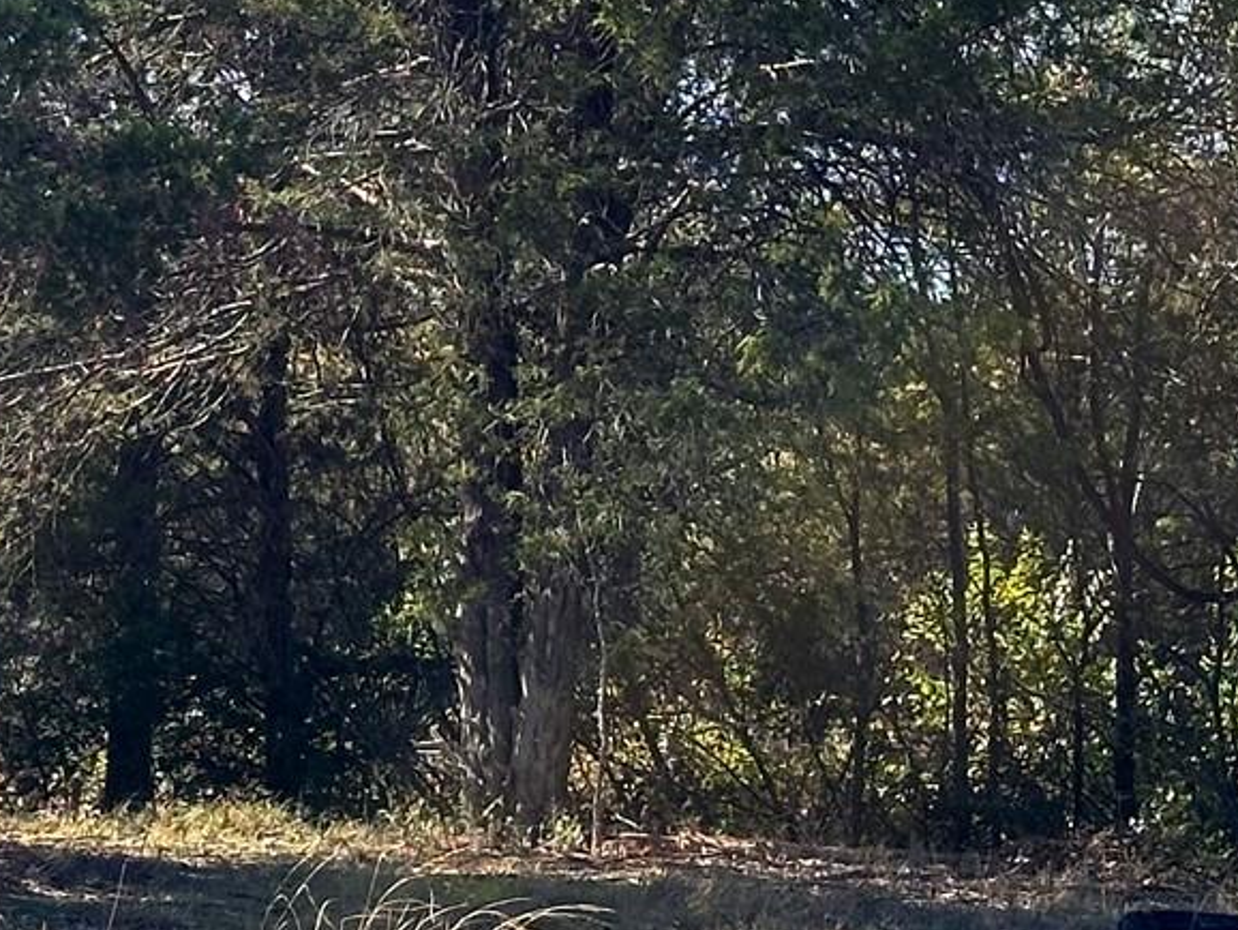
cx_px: -32
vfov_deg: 8.7
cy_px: -116
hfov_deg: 11.5
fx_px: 6082
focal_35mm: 170
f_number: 1.8
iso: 64
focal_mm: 6.86
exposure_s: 1/1400
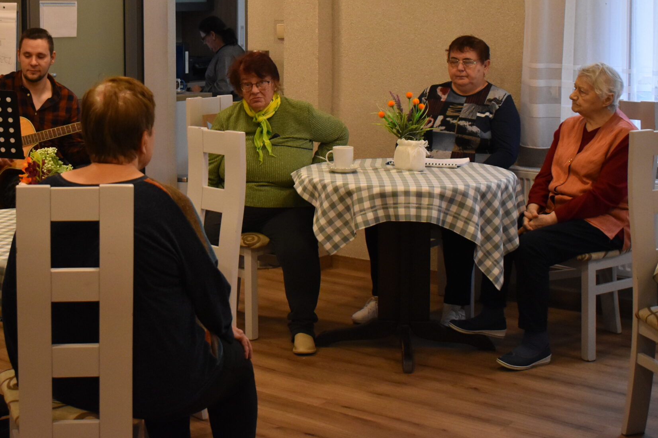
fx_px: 1147
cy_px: 100
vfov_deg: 21.4
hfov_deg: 31.6
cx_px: 191
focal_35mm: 63
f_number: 4
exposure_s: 1/125
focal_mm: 27
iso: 2000
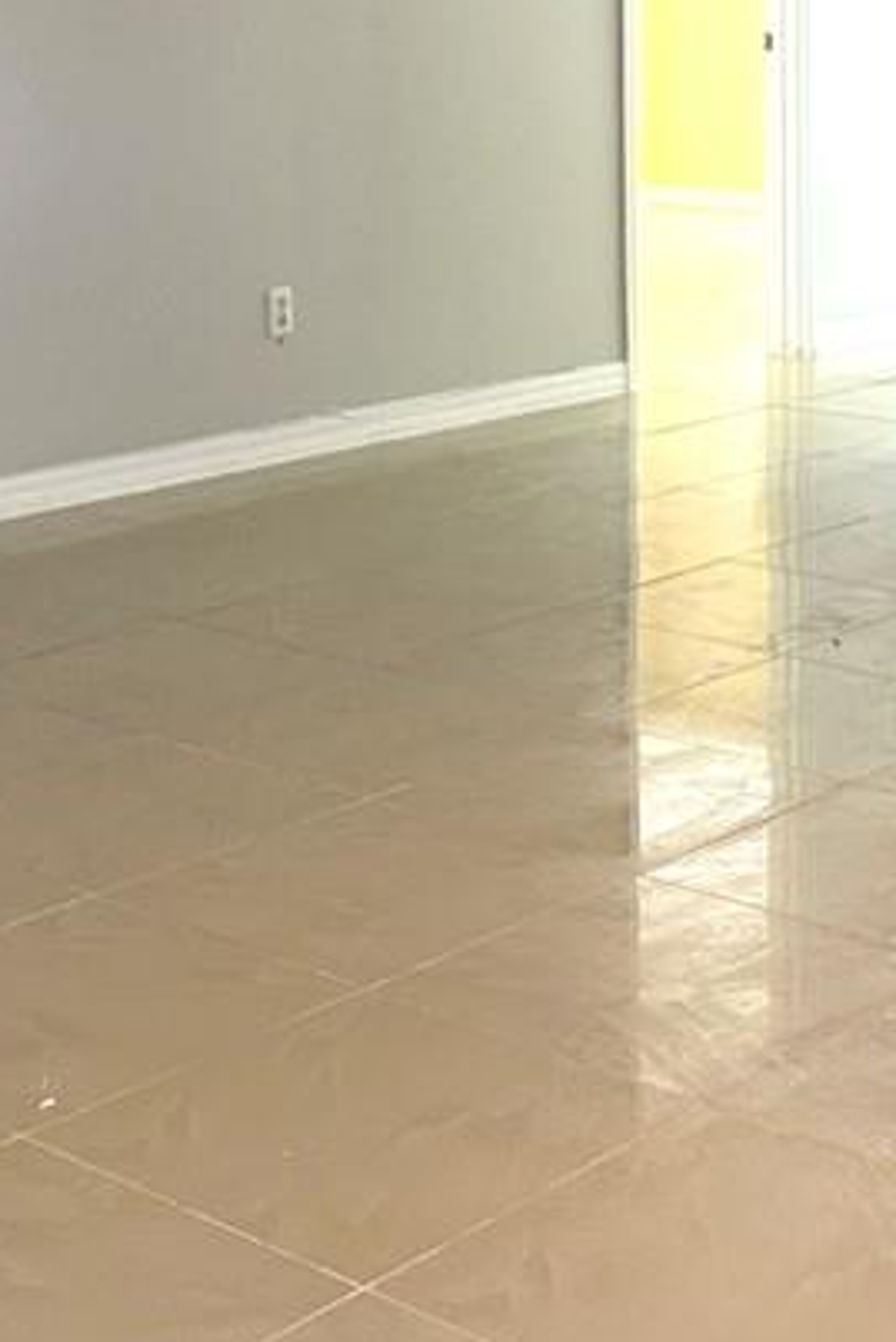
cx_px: 603
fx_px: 3693
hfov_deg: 13.8
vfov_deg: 20.0
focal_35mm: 99
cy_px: -7
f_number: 1.78
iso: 160
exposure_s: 1/60
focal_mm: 6.76
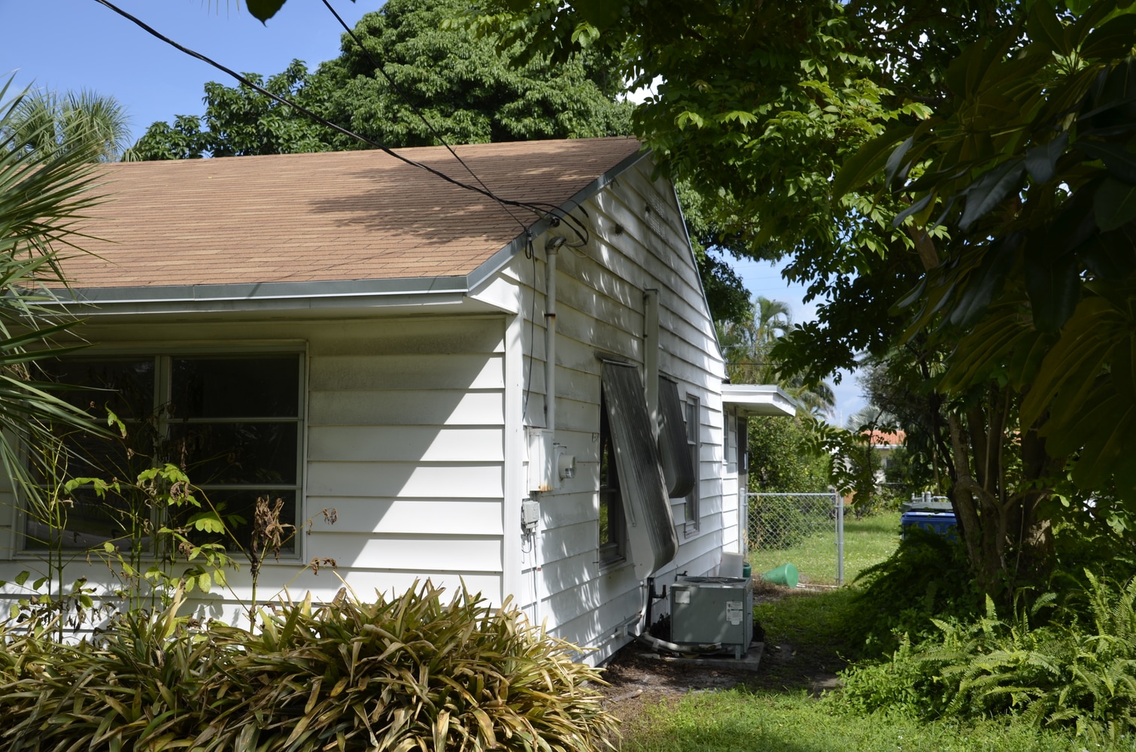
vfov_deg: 32.9
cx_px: 568
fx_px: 1275
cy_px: 376
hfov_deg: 48.0
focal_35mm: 40
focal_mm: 27
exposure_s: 1/250
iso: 100
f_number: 8
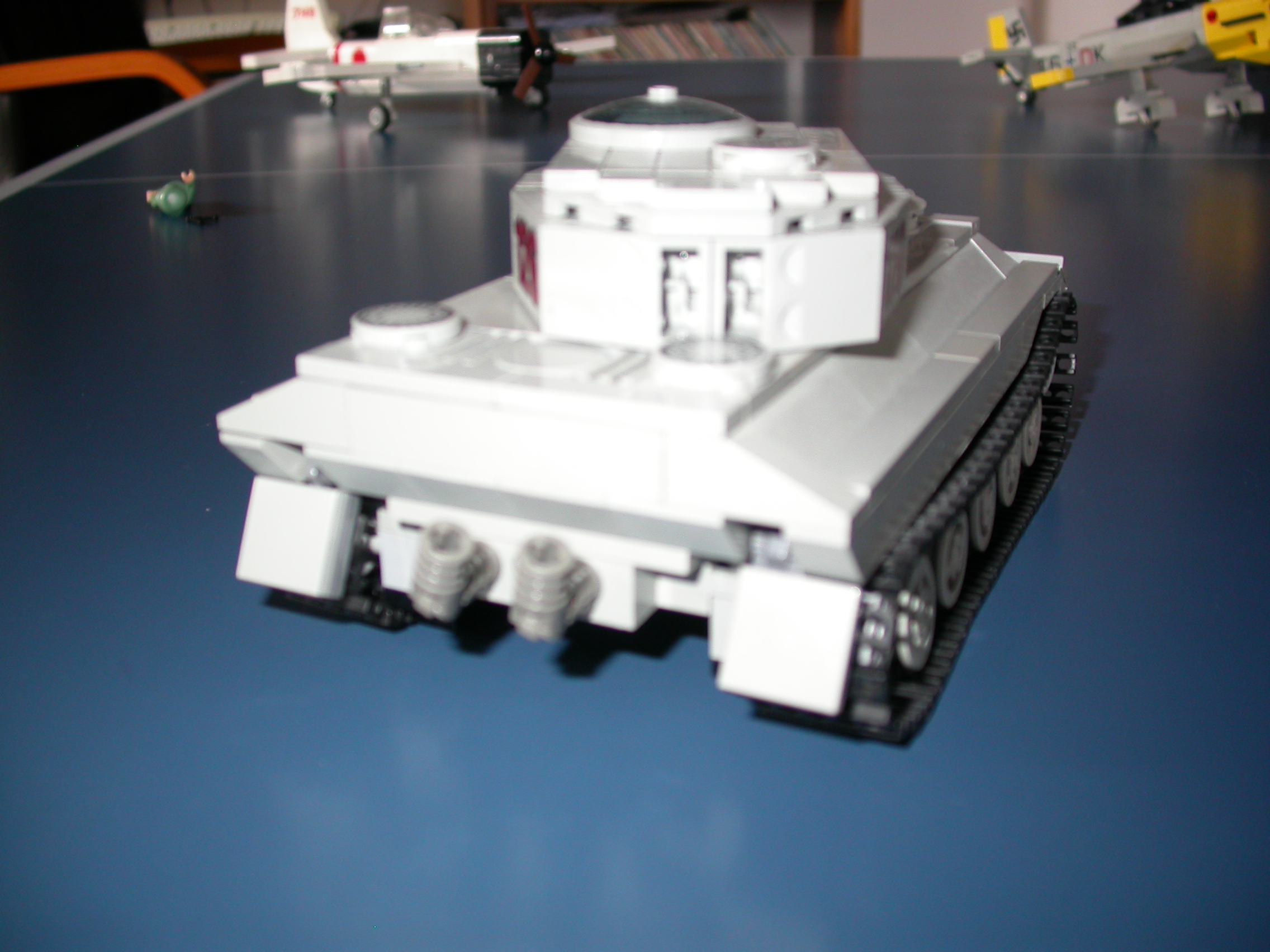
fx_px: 1394
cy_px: 476
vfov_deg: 37.7
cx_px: 635
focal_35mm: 38
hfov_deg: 49.0
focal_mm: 7.85
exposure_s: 1/60
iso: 100
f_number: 2.6
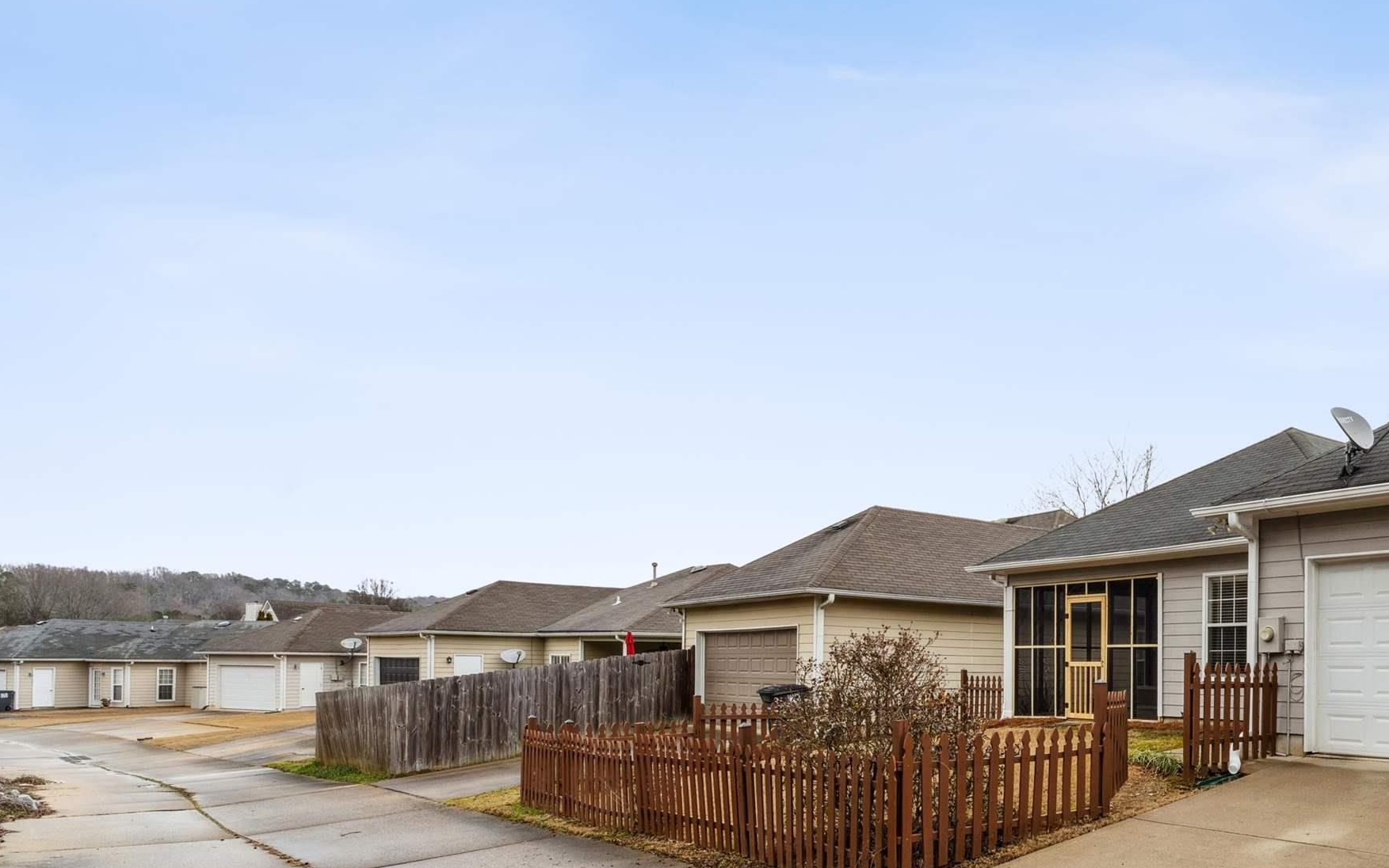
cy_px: 600
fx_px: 987
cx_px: 1107
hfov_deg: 64.2
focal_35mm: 26
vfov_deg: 46.5
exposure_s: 1/200
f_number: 13
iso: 400
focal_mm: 14.6
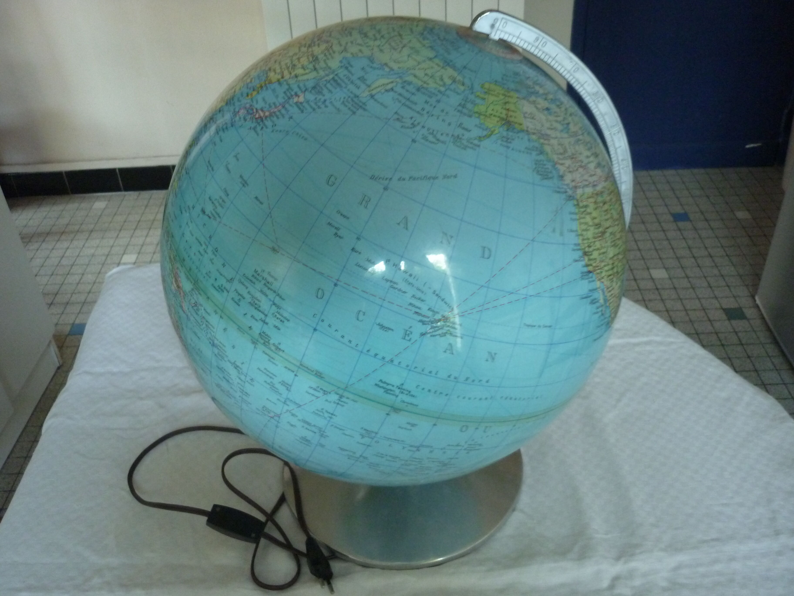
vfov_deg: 42.9
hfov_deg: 55.4
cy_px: 298
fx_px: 757
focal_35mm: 33
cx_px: 397
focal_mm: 5.5
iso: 400
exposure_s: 1/13
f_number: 2.8
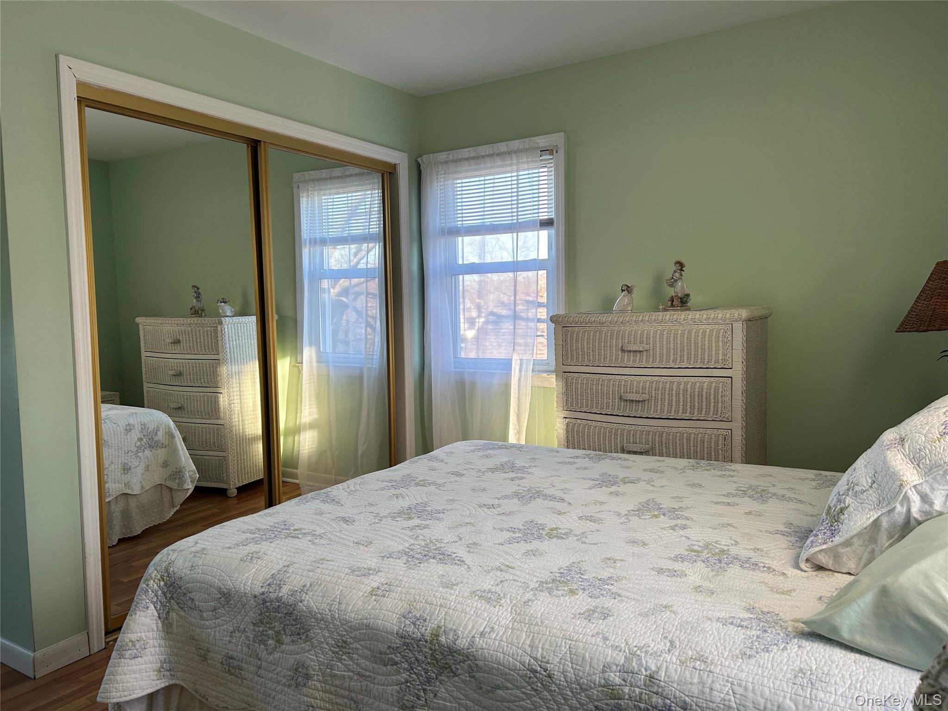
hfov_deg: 67.3
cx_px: 474
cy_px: 356
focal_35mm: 26
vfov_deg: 53.1
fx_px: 712
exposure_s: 1/121
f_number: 1.5
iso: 50
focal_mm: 5.7
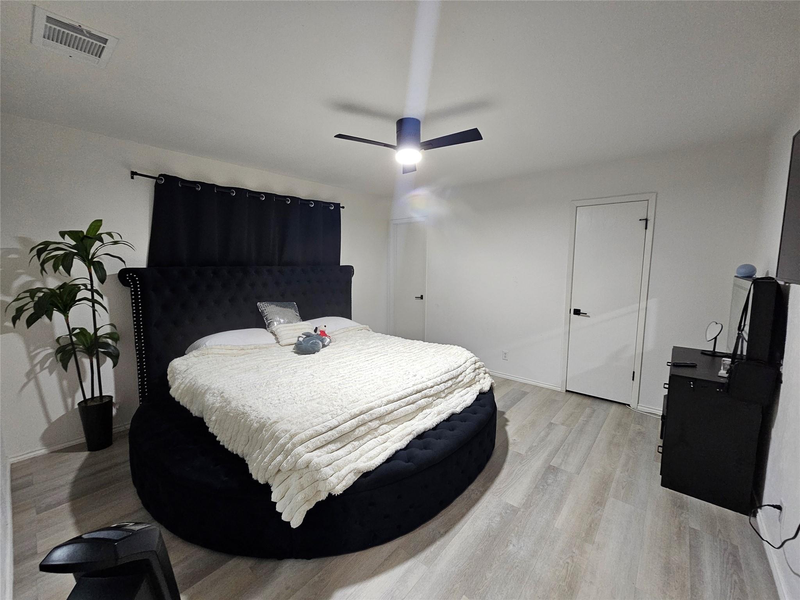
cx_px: 400
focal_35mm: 13
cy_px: 300
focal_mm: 2.2
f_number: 2.2
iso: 320
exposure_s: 1/30
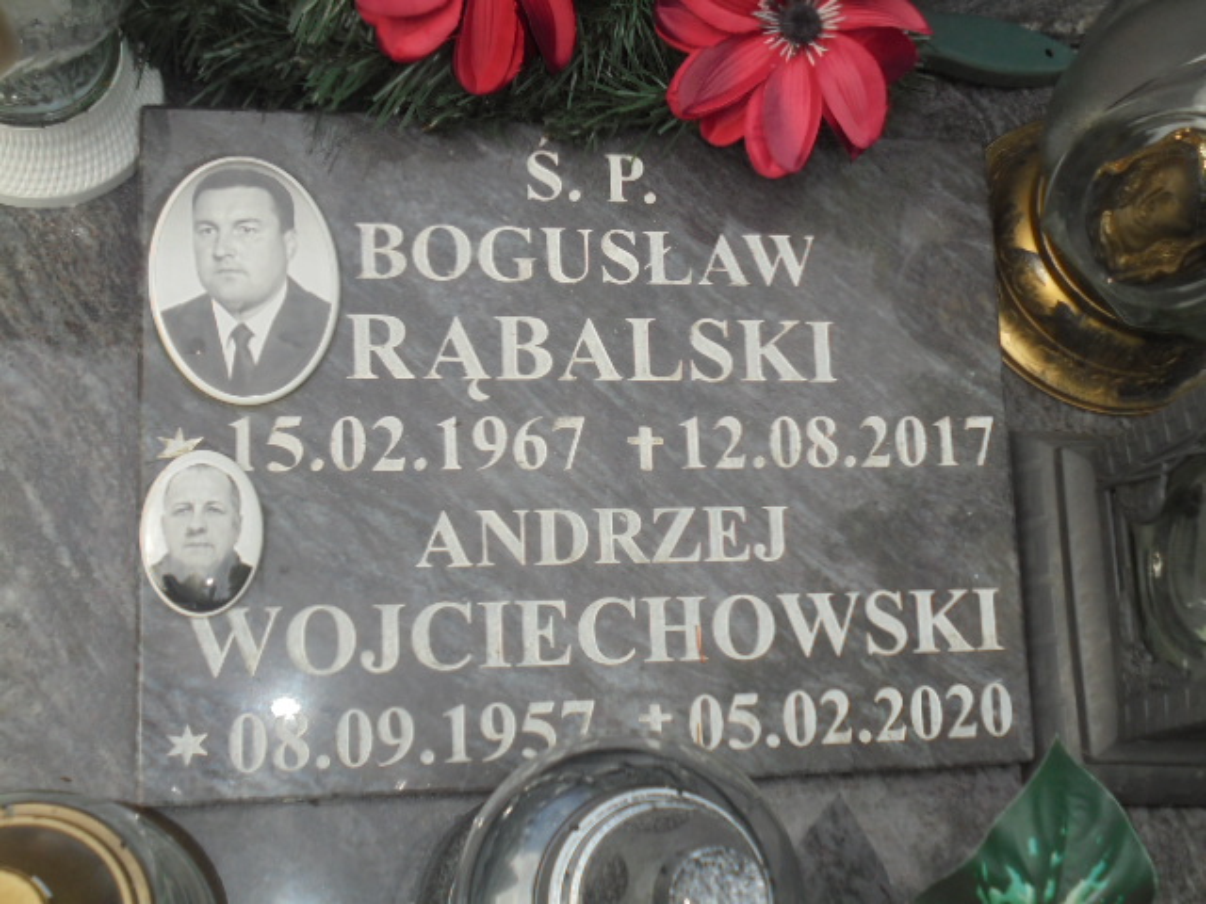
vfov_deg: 33.6
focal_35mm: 43
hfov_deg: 43.9
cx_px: 603
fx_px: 1498
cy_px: 452
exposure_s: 1/160
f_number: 4.5
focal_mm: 7.8
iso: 100
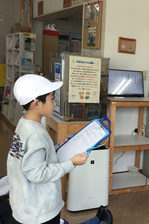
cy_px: 132
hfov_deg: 24.2
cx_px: 156
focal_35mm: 53
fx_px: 329
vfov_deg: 37.4
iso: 32
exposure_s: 1/50
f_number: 2.4
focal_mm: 3.3
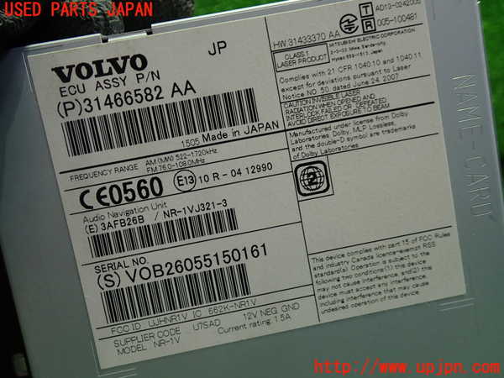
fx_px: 437
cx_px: 252
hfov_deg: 60.0
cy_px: 189
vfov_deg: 46.8
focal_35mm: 30
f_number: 2.3
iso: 200
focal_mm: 5.4
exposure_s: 1/40
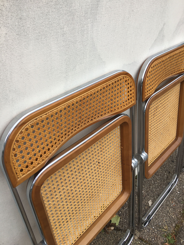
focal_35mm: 29
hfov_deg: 48.2
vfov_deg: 61.7
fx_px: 206
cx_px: 92
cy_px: 122
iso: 25
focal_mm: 4.15
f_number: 2.2
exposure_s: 1/530
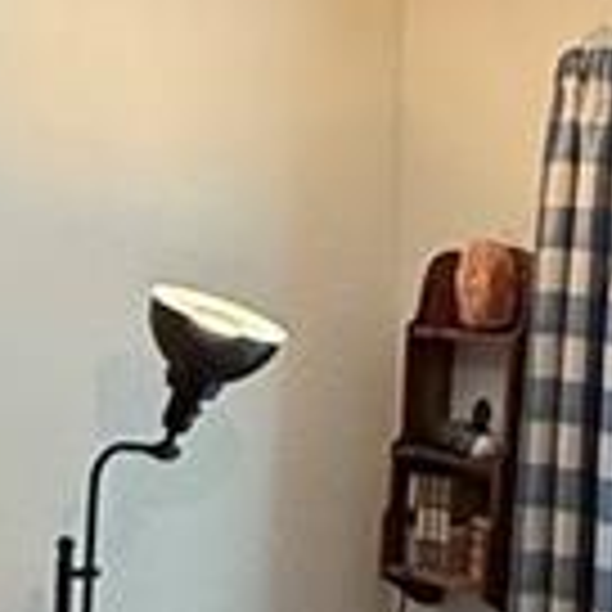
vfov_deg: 16.0
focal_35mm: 109
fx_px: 2180
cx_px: 567
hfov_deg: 15.8
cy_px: 248
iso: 400
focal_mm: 2.22
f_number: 2.2
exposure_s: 1/120
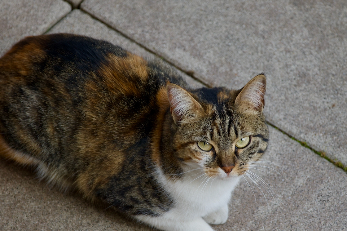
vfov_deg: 2.3
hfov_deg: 3.4
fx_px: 5772
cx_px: 174
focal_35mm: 599
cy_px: 145
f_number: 5.6
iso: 320
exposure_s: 1/500
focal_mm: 300
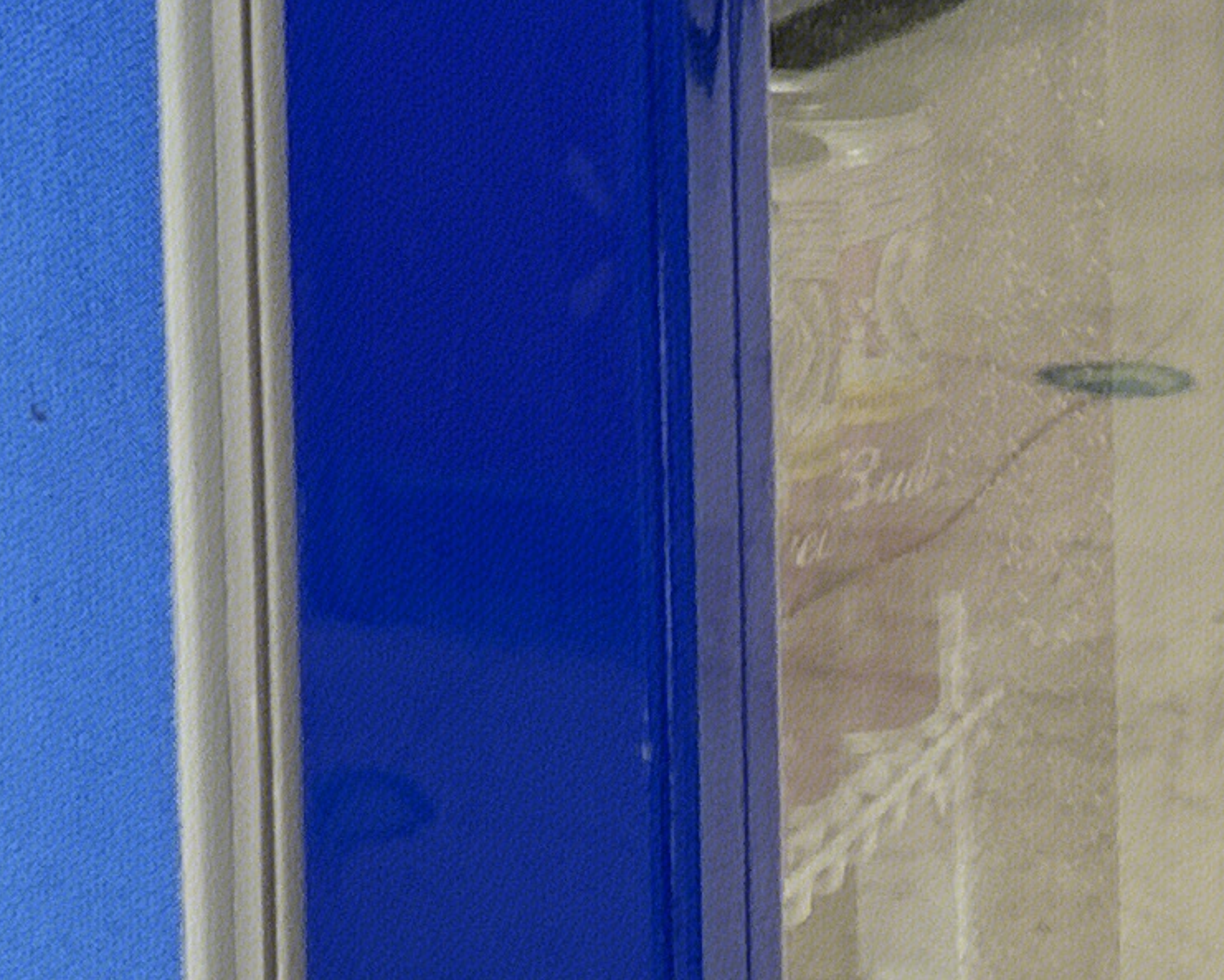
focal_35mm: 138
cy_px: -562
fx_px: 5000
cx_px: -466
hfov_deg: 13.4
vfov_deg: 10.7
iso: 64
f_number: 1.8
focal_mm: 4.25
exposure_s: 1/50
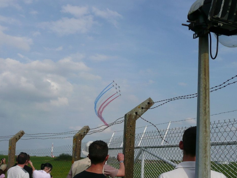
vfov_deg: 30.9
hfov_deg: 40.4
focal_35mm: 47
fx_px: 322
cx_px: 118
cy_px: 96
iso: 100
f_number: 4
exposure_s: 1/1300
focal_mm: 7
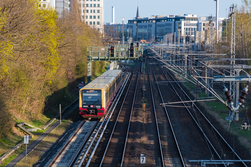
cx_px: 126
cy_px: 84
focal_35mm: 210
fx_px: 1464
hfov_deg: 9.8
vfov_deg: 6.5
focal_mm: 140
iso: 320
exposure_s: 1/320
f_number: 6.3
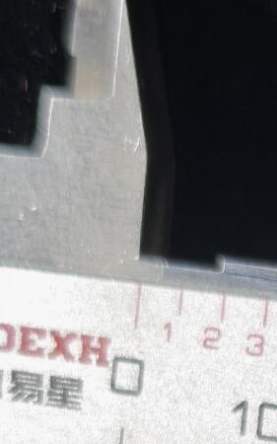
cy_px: 791
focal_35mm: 212
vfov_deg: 9.4
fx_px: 2562
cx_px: 634
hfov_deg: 6.0
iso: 64
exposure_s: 1/100
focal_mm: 5.85
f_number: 1.63
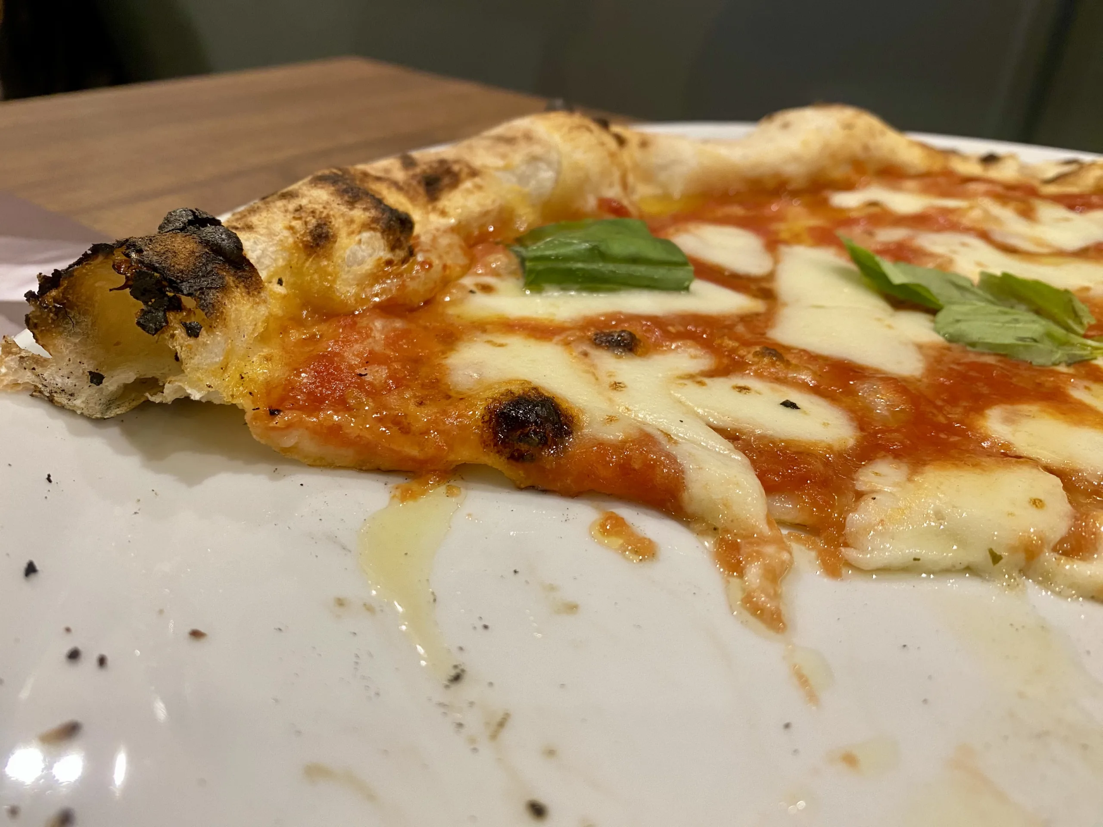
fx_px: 797
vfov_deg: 54.9
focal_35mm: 25
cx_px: 552
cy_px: 414
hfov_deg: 69.4
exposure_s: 1/50
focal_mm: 4.25
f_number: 1.8
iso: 160
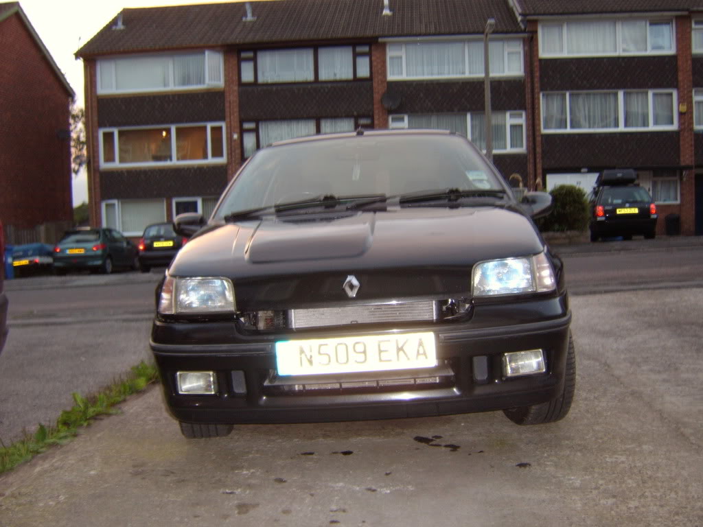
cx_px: 352
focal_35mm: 31
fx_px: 630
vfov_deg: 45.4
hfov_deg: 58.4
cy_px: 264
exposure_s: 1/30
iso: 141
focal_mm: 8.13
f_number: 2.7
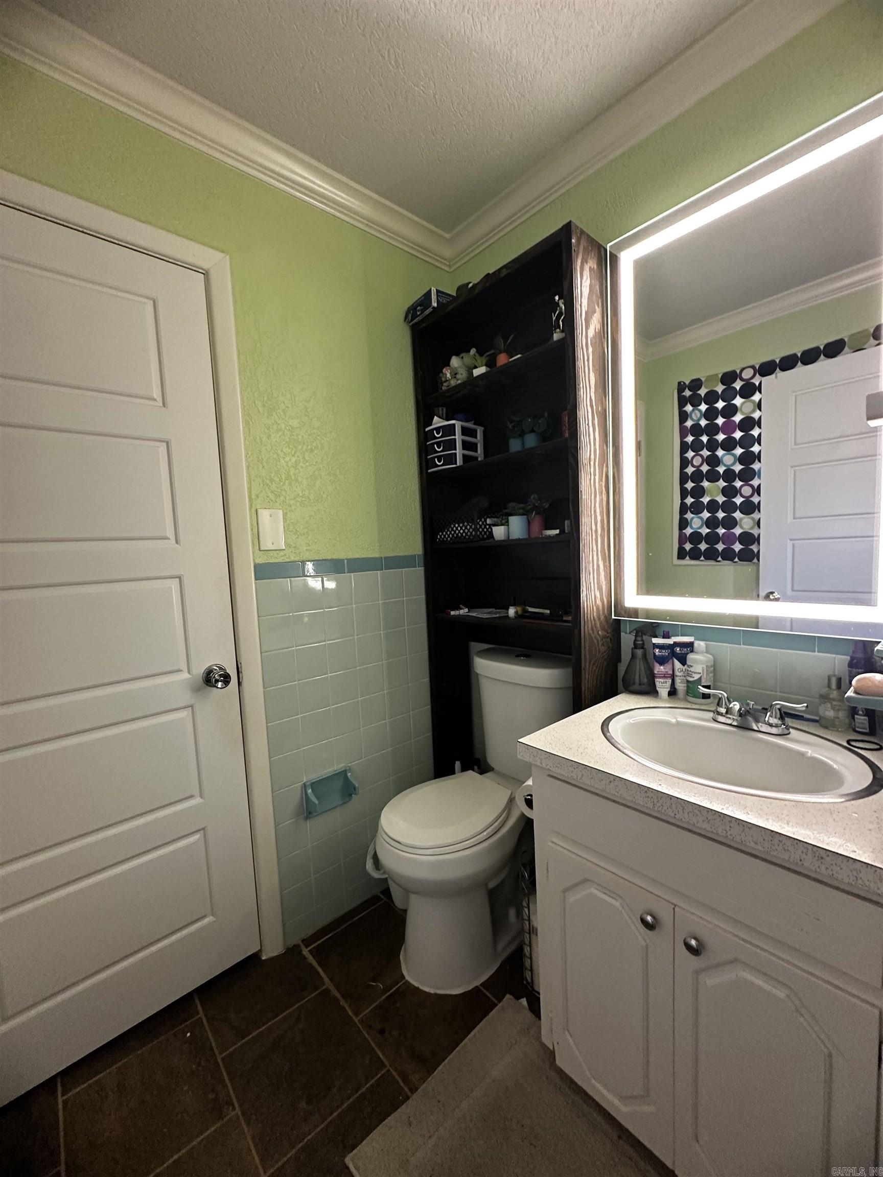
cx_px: 442
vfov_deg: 102.1
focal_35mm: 14
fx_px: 476
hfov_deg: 85.7
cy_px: 588
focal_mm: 2.22
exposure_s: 1/60
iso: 320
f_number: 2.2
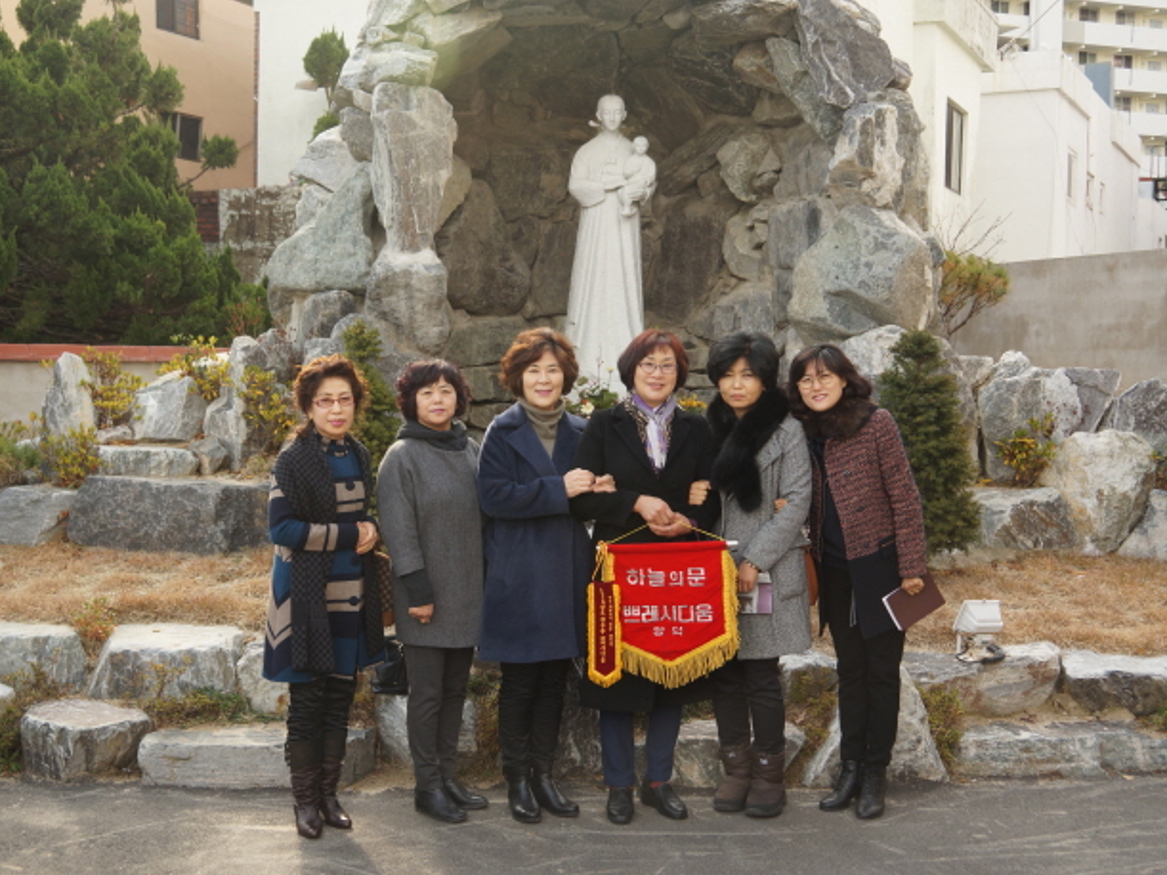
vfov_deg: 32.9
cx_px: 565
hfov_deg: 42.9
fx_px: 1483
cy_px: 438
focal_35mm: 44
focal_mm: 27
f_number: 5
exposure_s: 1/100
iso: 100
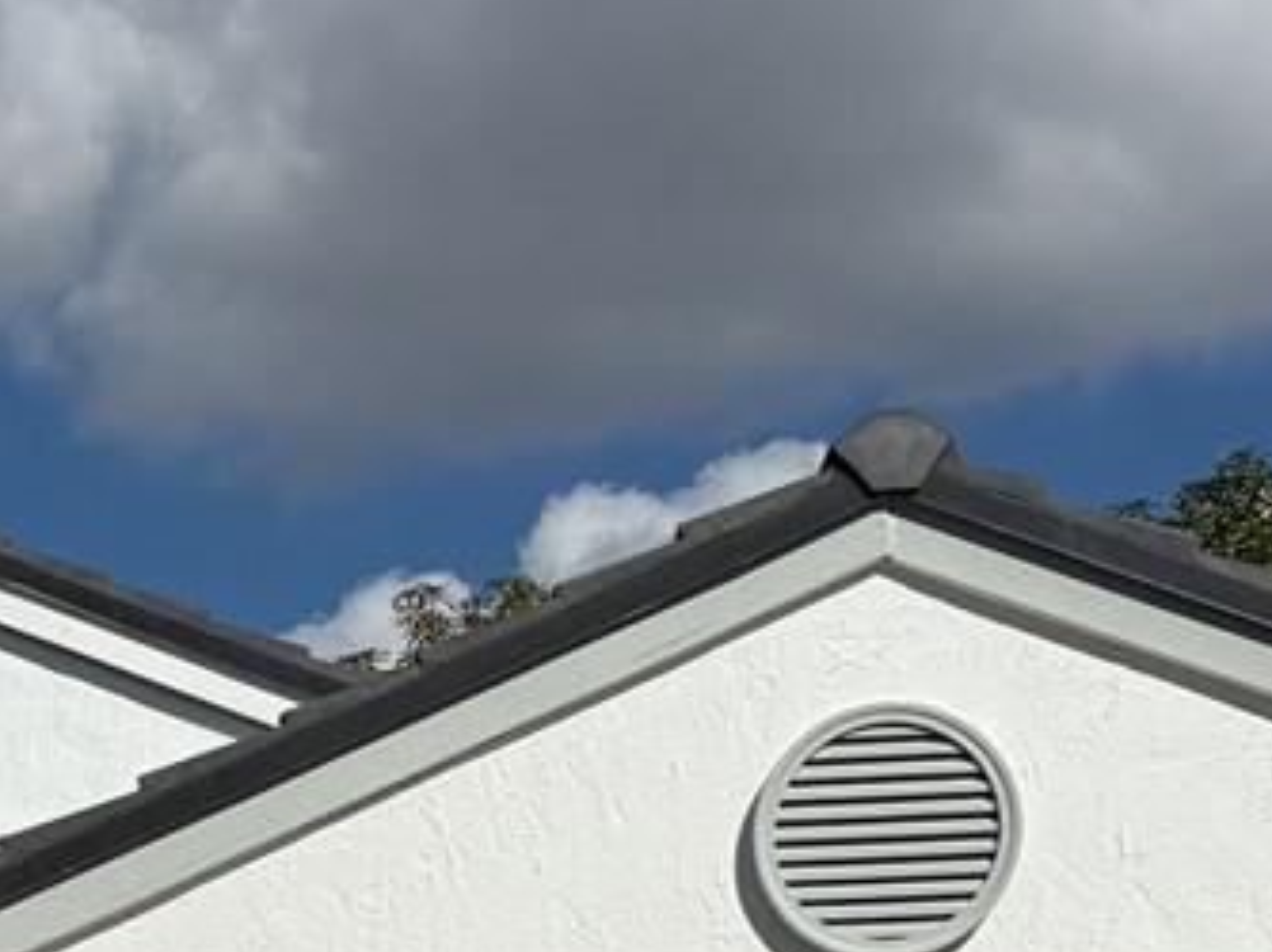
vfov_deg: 12.0
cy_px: 1645
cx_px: -434
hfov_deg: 16.1
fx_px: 4223
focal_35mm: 115
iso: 80
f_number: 1.78
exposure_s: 1/14286
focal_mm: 6.76
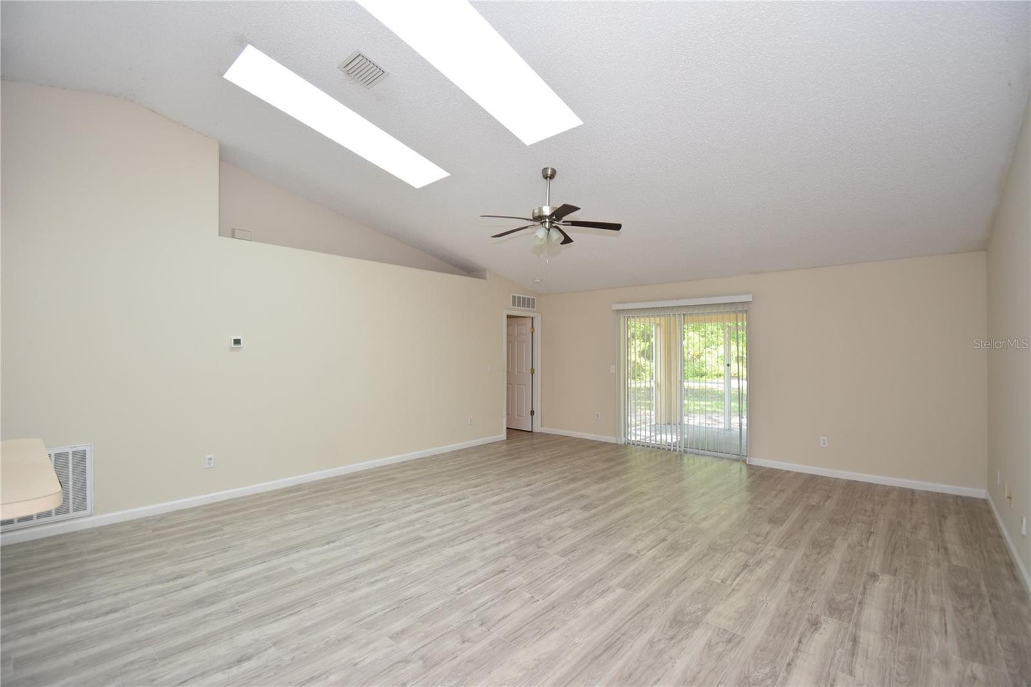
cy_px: 344
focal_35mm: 15
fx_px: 429
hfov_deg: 100.4
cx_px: 516
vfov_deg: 77.3
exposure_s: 1/60
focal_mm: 10
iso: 220
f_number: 4
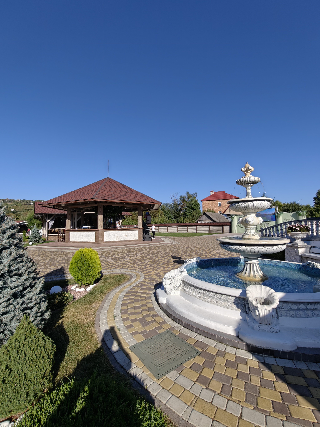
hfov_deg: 81.7
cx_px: 160
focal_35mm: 15
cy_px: 214
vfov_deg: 98.2
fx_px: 185
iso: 100
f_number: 2
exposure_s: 1/1064
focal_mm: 2.3
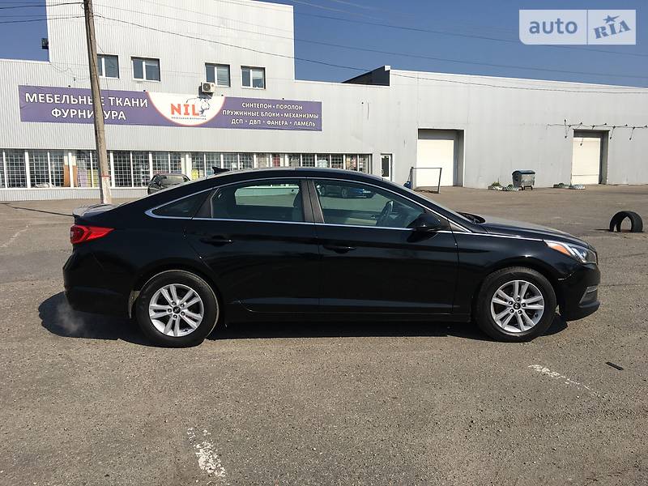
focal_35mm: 29
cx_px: 324
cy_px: 243
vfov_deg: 48.2
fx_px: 543
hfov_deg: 61.7
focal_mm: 4.2
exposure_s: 1/2849
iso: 25
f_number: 2.2
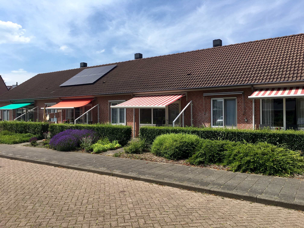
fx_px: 255
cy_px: 114
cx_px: 152
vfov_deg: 48.2
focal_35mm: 29
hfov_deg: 61.7
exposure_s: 1/1832
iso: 25
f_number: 2.2
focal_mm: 4.15
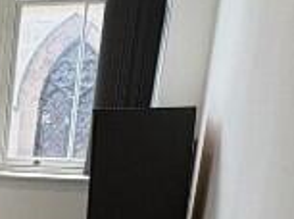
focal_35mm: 94
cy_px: 330
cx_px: -215
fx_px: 796
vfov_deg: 14.6
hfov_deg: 17.5
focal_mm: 2.22
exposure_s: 1/100
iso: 160
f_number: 2.2
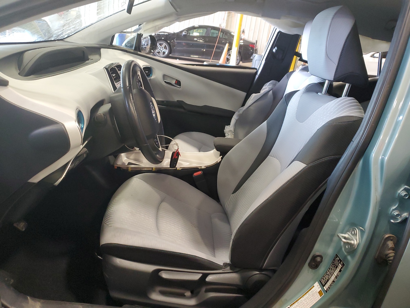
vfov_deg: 53.1
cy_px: 154
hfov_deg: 67.3
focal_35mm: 26
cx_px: 205
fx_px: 308
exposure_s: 1/60.2
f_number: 1.5
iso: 198
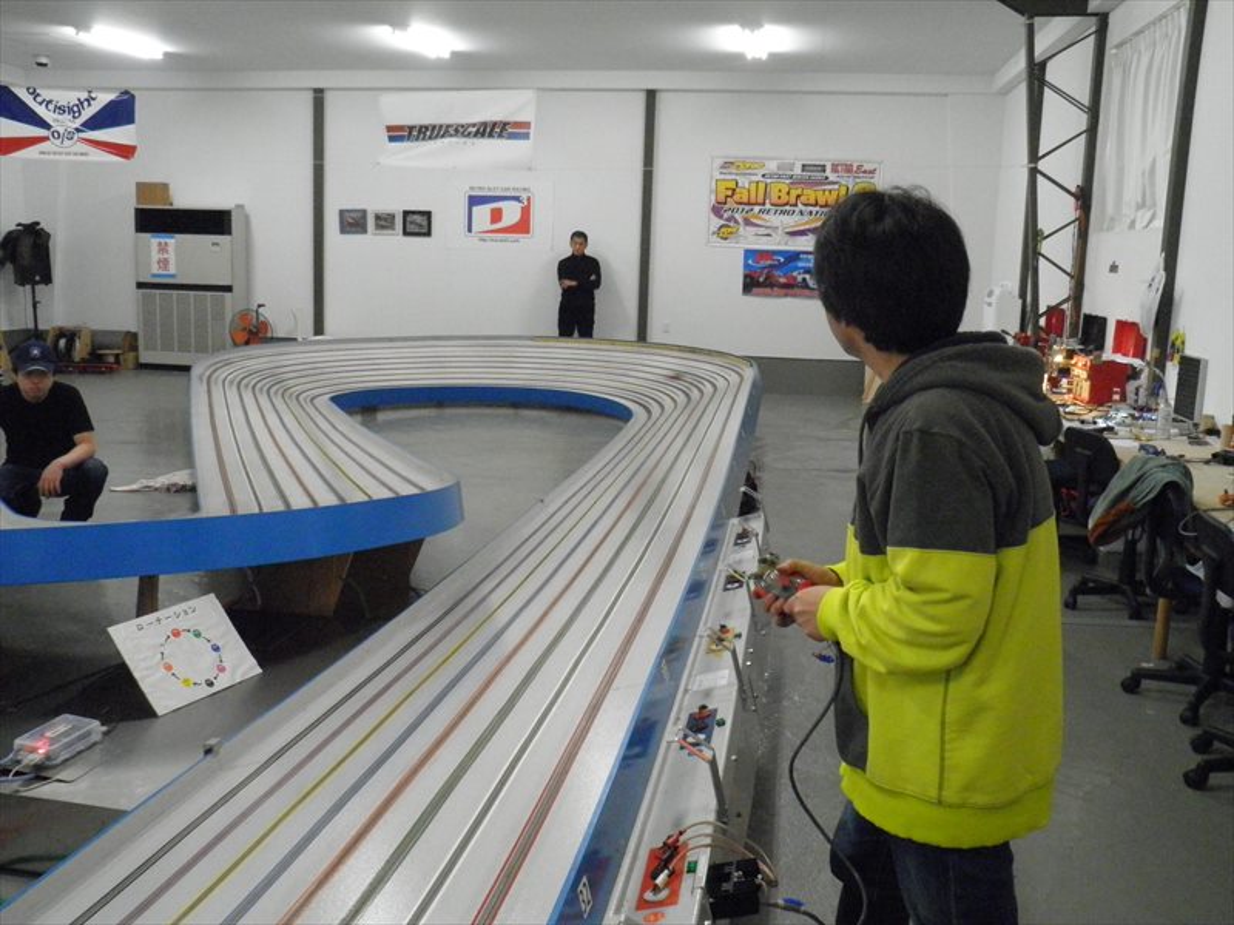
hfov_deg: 54.0
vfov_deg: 41.8
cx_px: 617
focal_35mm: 34
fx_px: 1212
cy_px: 462
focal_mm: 6.1
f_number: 3.5
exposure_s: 1/80
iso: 800
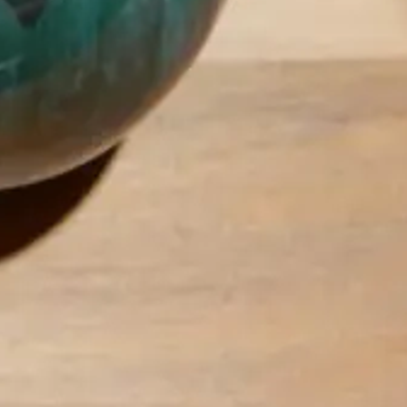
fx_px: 2727
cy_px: -299
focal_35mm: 205
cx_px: -344
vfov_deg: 8.3
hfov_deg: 8.2
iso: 320
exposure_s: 1/60
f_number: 4.1
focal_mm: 19
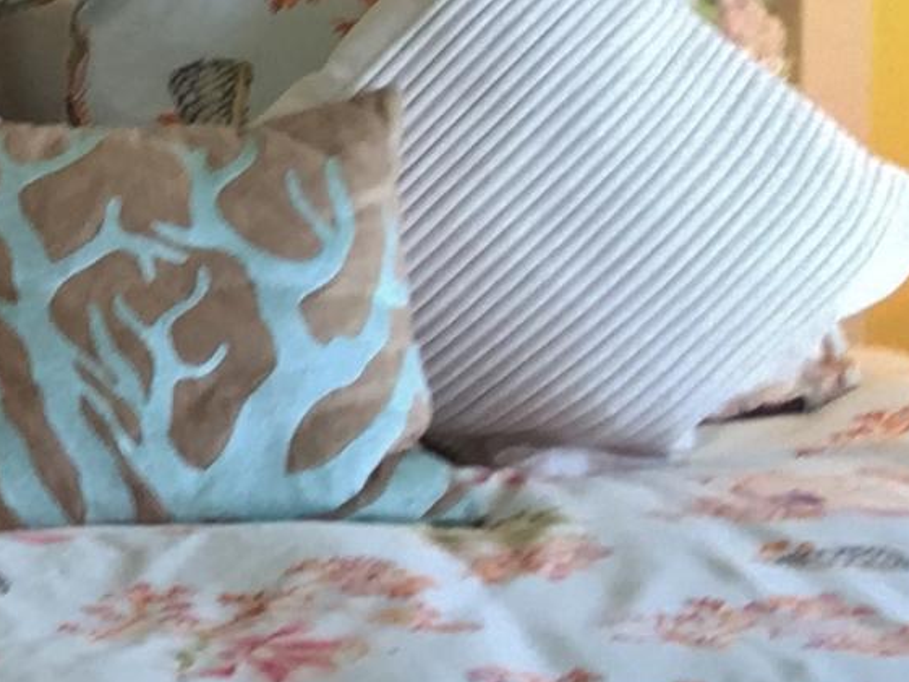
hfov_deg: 10.6
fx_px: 4071
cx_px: -1389
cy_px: 266
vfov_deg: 9.6
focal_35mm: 155
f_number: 2.2
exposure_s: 1/30
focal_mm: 4.15
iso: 32
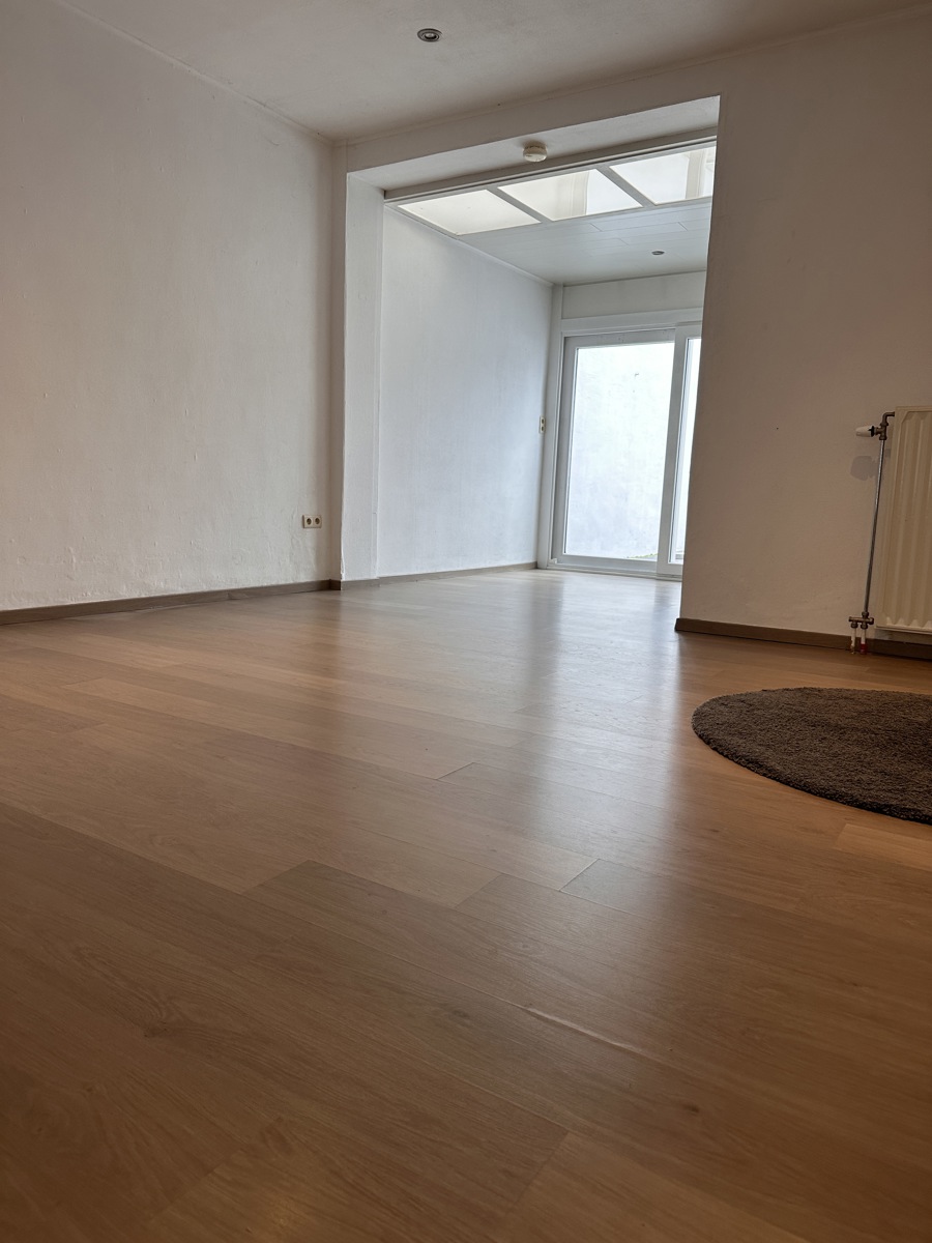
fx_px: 862
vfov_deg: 71.6
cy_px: 622
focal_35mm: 24
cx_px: 466
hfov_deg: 56.8
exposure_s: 1/100
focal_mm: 6.86
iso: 125
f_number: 1.78
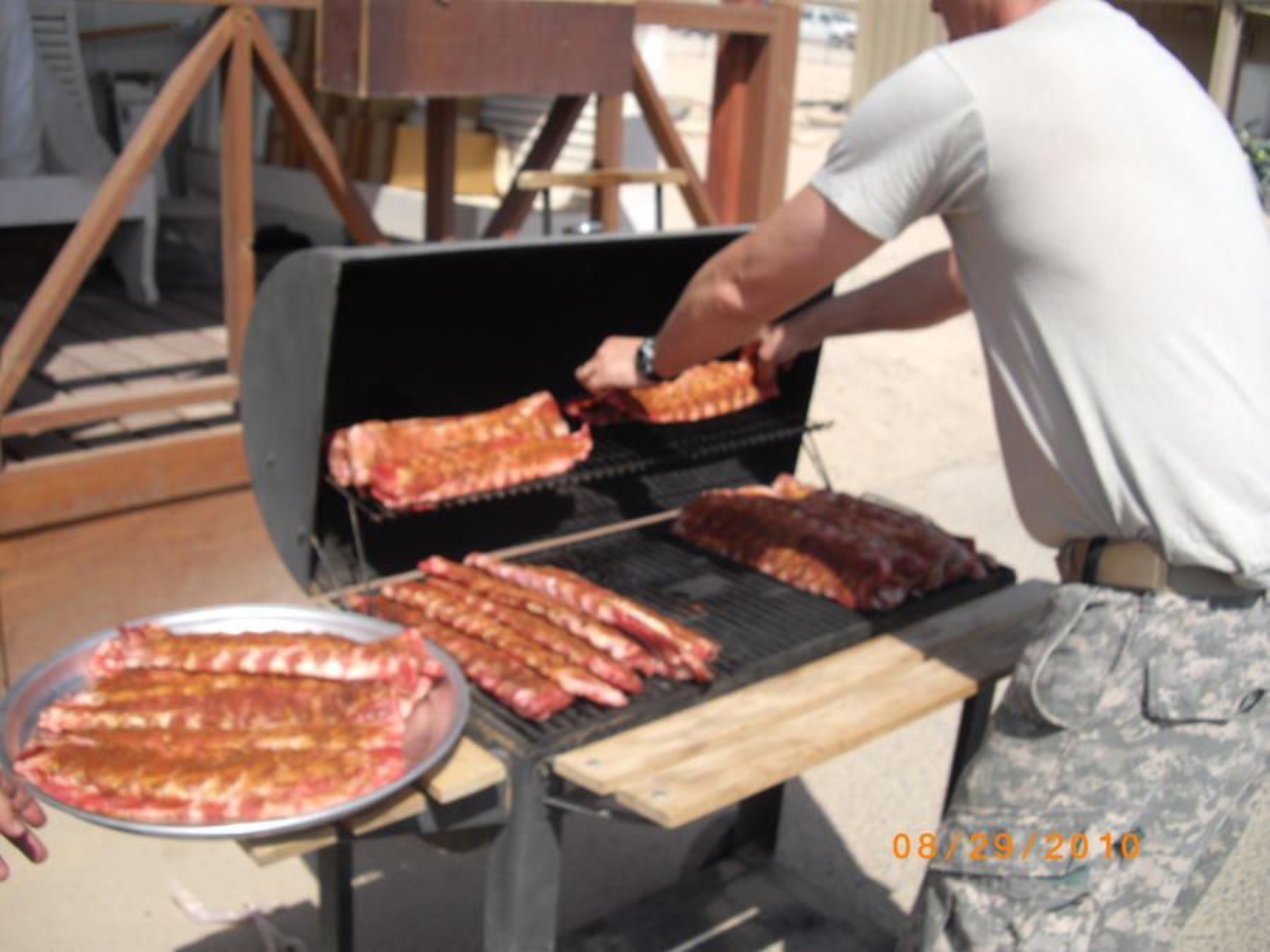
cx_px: 635
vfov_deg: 37.7
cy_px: 476
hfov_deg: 49.0
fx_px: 1394
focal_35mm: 38
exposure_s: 1/125
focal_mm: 7.9
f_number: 8
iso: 64
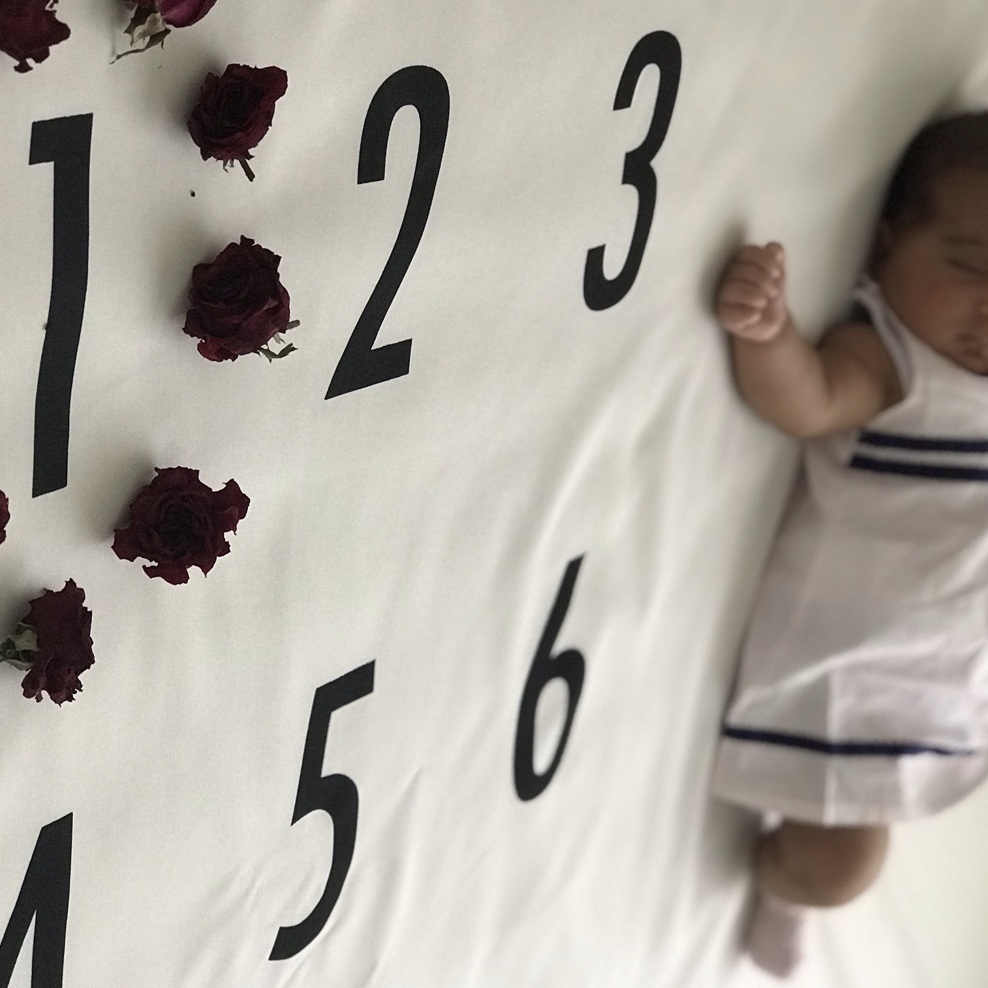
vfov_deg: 25.4
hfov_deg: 25.3
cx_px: 440
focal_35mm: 68
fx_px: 2196
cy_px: 494
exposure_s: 1/50
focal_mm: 6.6
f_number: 2.8
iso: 320
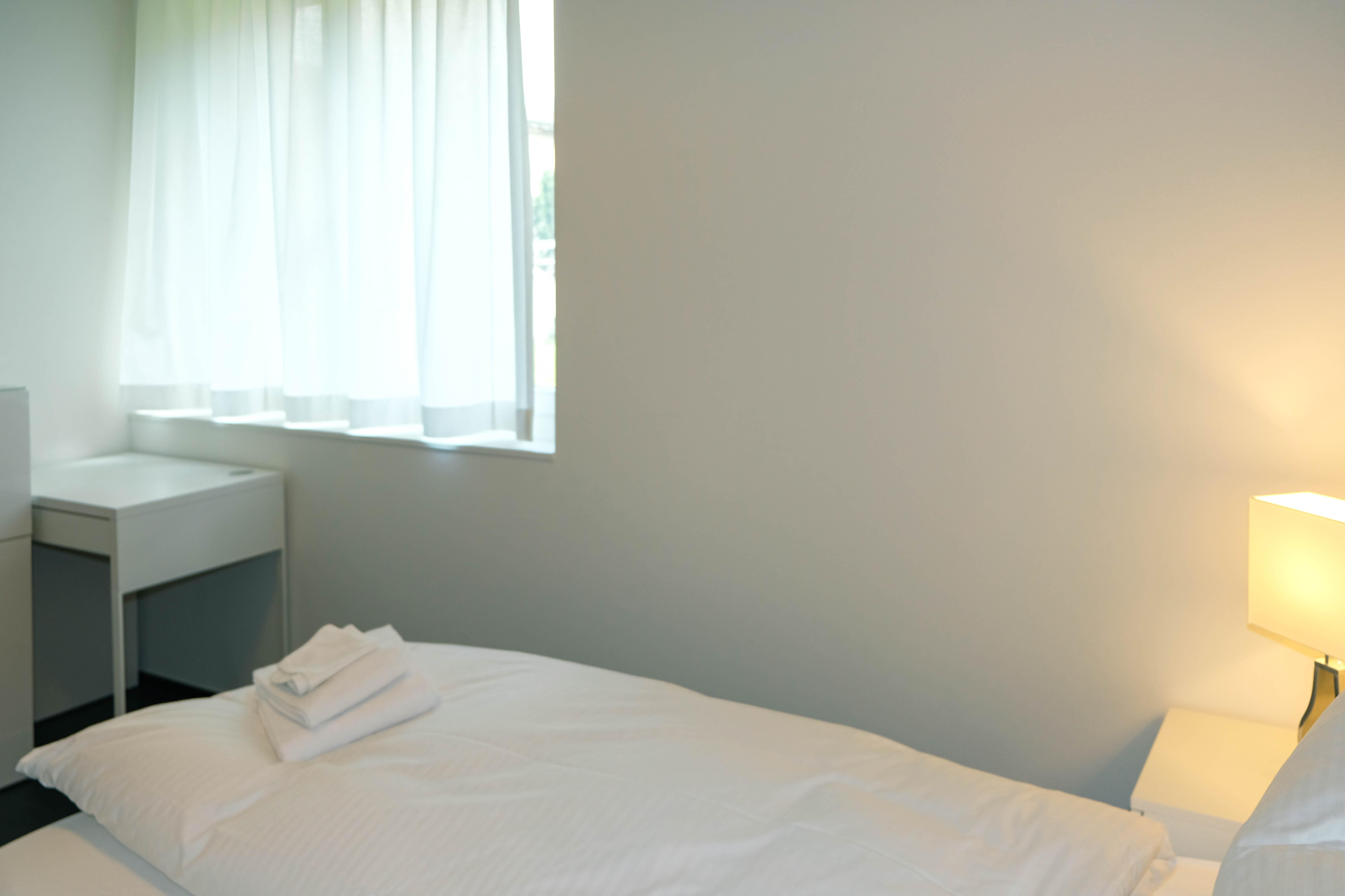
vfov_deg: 47.9
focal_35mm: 27
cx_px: 672
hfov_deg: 67.4
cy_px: 448
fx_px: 1009
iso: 200
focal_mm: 18
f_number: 2.8
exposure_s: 1/80
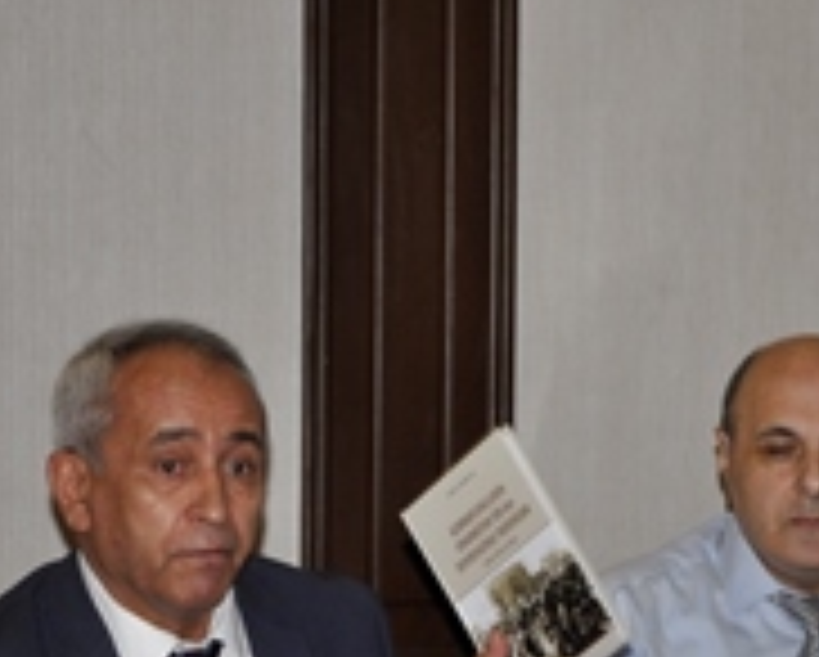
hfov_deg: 12.2
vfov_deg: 9.9
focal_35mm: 156
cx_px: 774
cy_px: 574
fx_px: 3789
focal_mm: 45
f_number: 4.8
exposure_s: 1/60
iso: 500
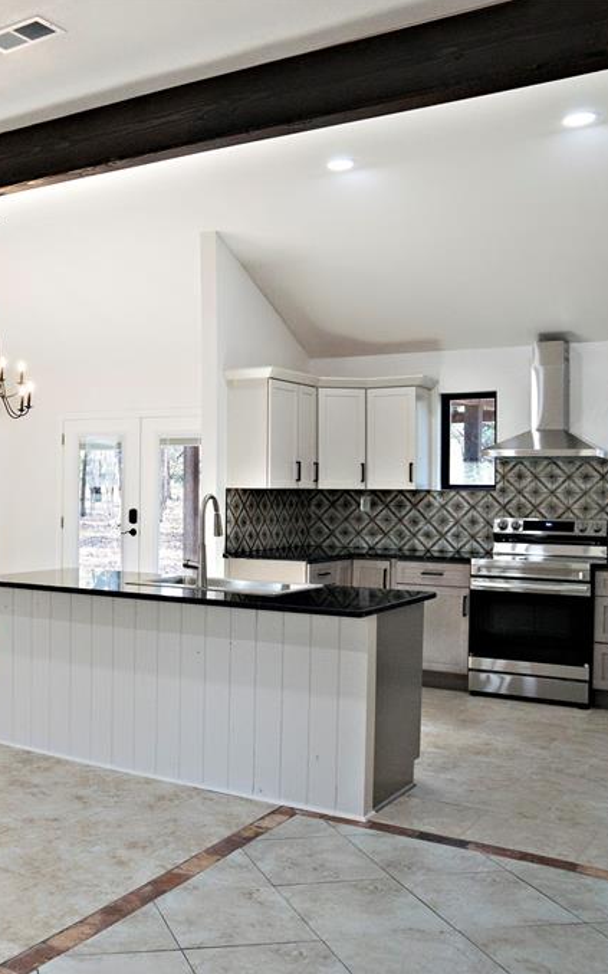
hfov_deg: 31.9
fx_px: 981
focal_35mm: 37
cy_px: 486
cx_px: 9
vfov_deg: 52.8
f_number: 3.2
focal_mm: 16
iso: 1000
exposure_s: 1/200
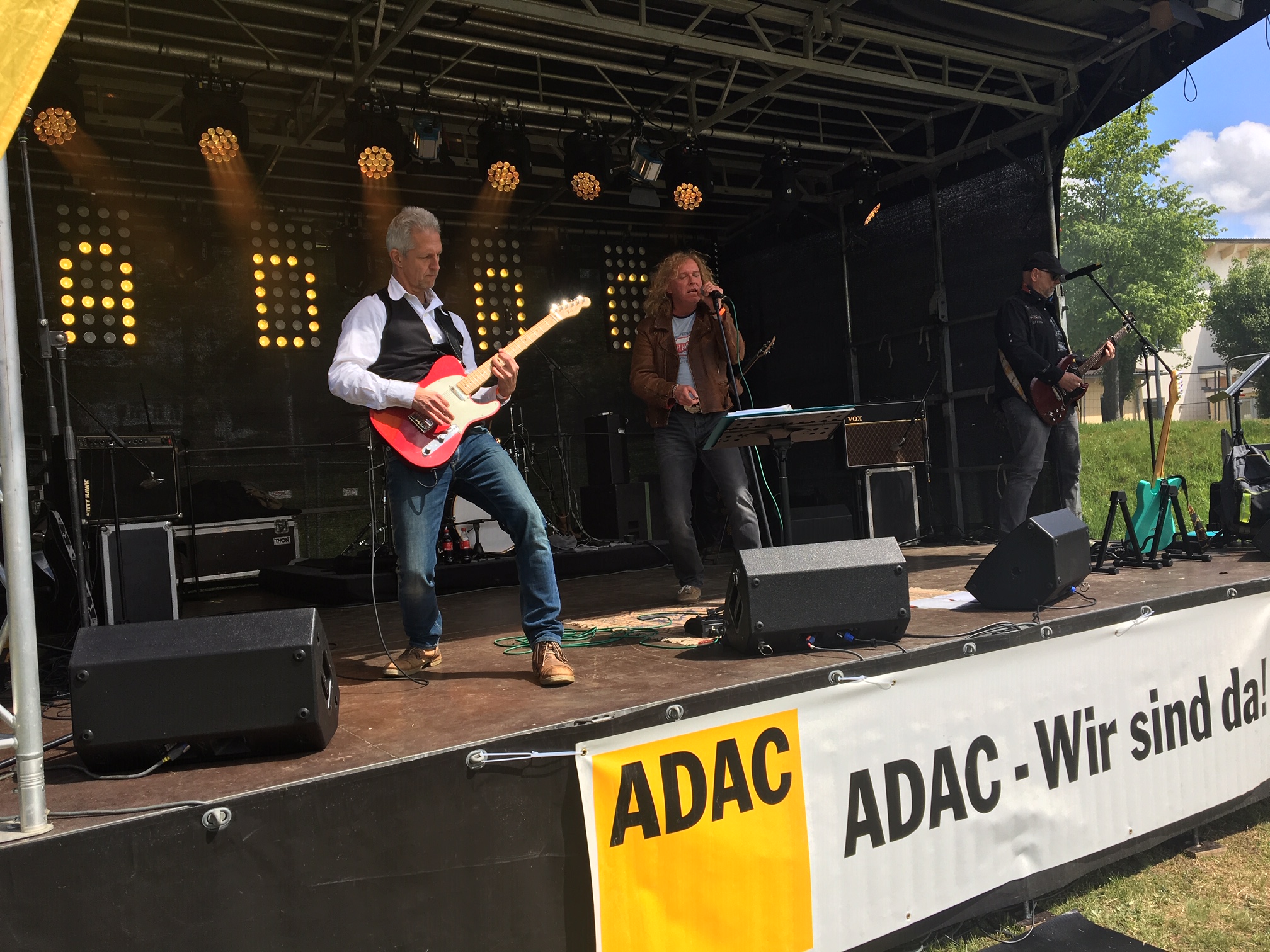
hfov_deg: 61.7
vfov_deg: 48.2
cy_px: 476
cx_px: 635
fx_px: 1064
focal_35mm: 29
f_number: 2.2
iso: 25
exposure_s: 1/1202
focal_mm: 4.15
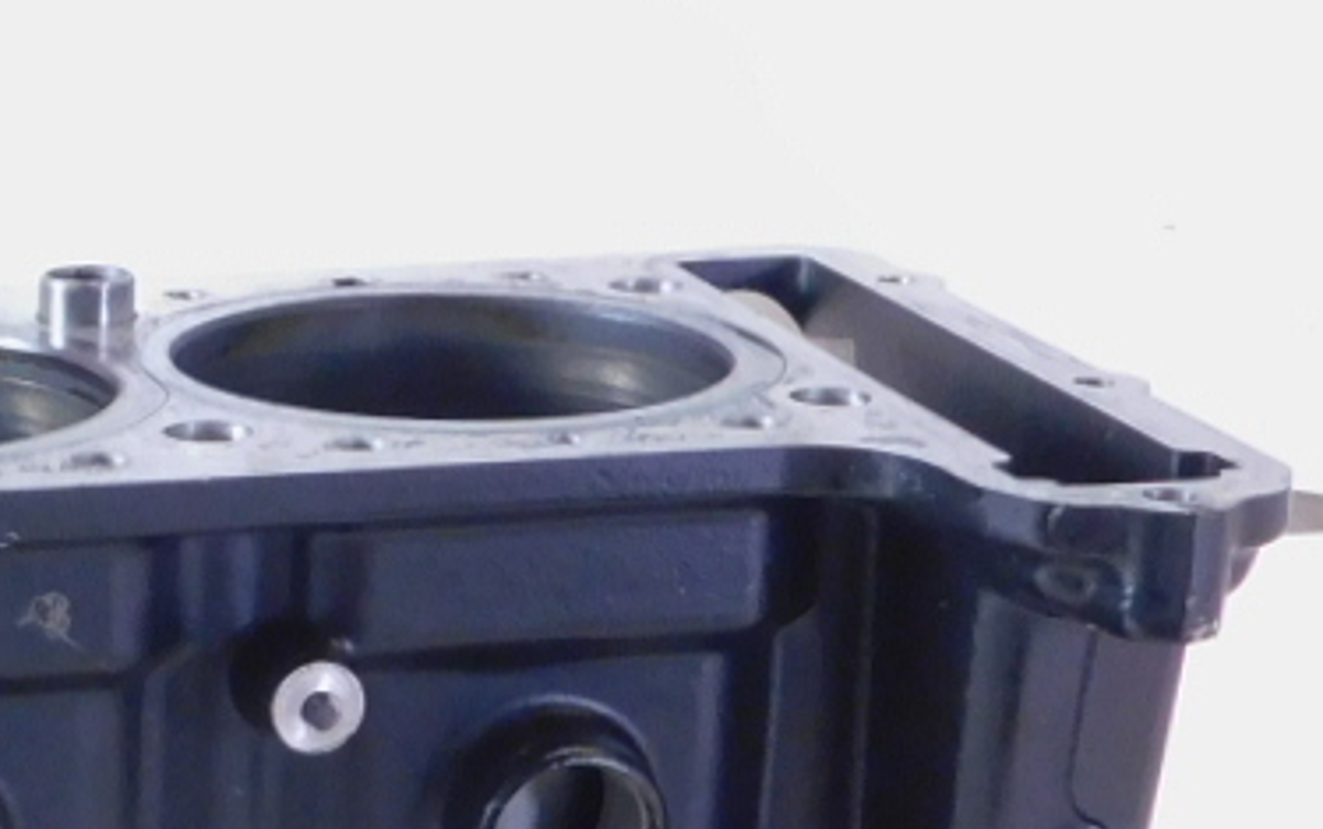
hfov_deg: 17.4
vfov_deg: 11.3
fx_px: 4077
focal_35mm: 113
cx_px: -374
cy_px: 1069
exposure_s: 1/30
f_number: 3.1
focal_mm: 4.5
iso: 280
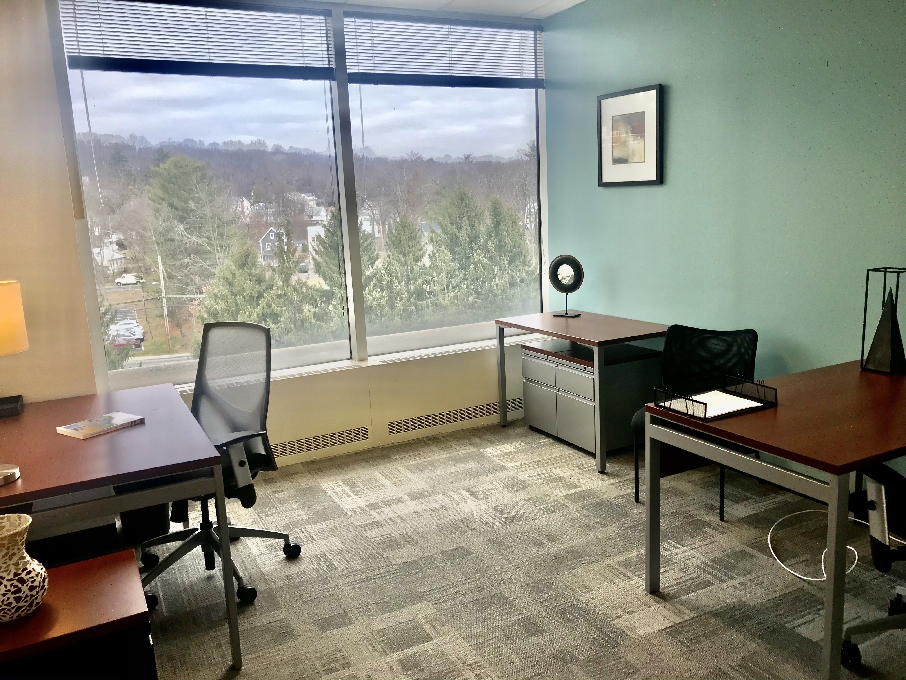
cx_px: 453
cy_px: 340
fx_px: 733
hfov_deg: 63.4
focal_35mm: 28
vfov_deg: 49.7
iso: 32
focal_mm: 3.99
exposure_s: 1/120
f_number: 1.8
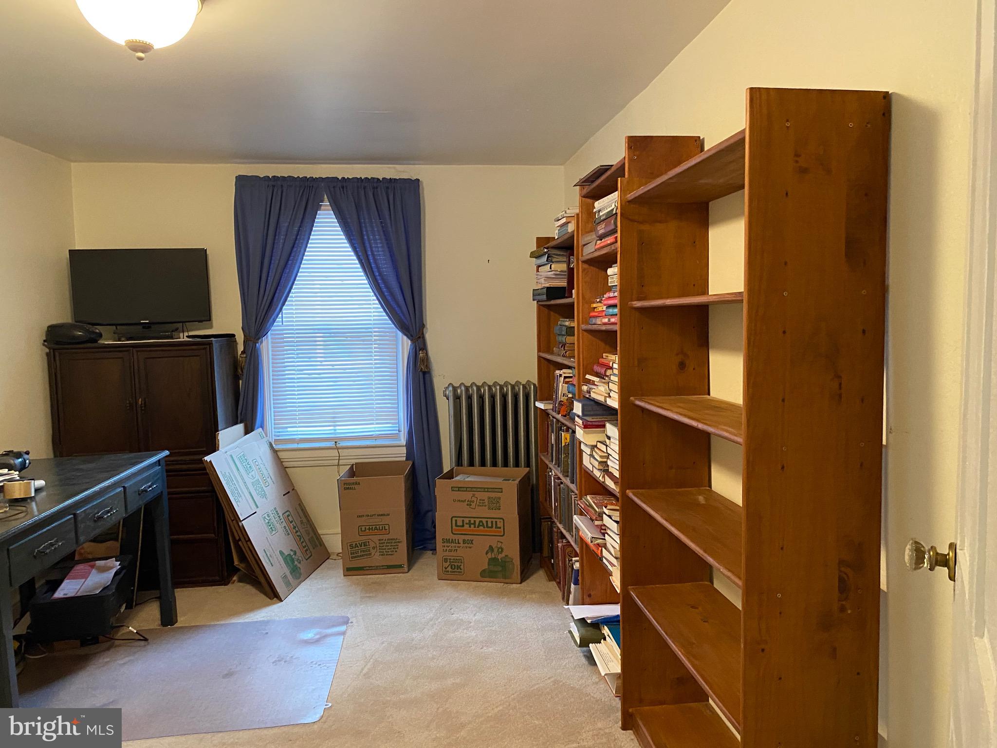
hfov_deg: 67.3
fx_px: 749
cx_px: 498
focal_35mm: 26
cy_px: 374
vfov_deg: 53.1
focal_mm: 4.25
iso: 400
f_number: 1.8
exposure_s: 1/40
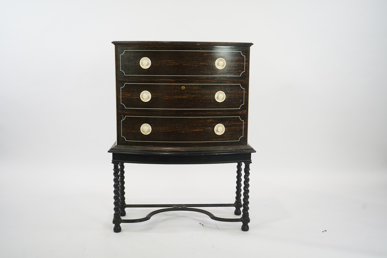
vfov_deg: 35.9
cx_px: 194
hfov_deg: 51.9
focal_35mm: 37
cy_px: 129
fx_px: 398
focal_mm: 37
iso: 400
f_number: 5
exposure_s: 1/60
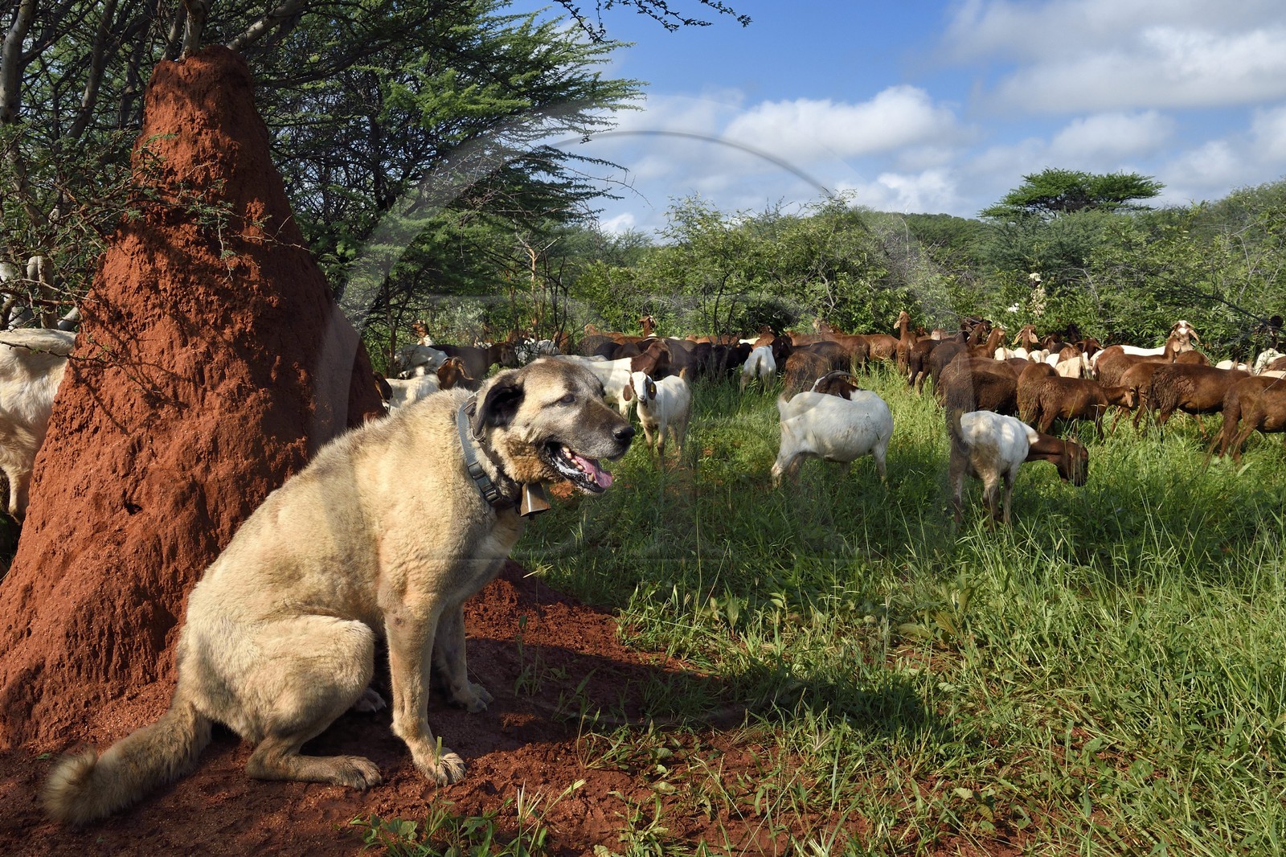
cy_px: 428
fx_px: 1143
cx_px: 643
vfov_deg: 41.1
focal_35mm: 32
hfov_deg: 58.7
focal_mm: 32
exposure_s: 1/500
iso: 400
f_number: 16
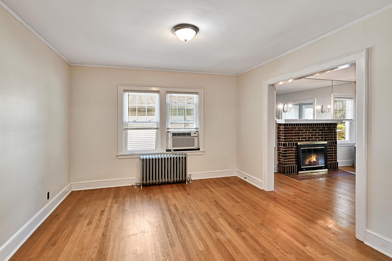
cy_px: 133
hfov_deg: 91.5
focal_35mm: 18
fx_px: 191
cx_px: 188
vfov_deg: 68.8
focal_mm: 16.5
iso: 320
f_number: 9
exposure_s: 1/20
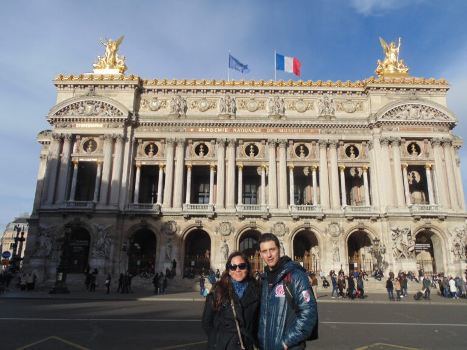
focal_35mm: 27
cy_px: 175
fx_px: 364
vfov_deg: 51.4
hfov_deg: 65.3
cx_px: 234
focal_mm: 4.8
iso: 80
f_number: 10
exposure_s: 1/100
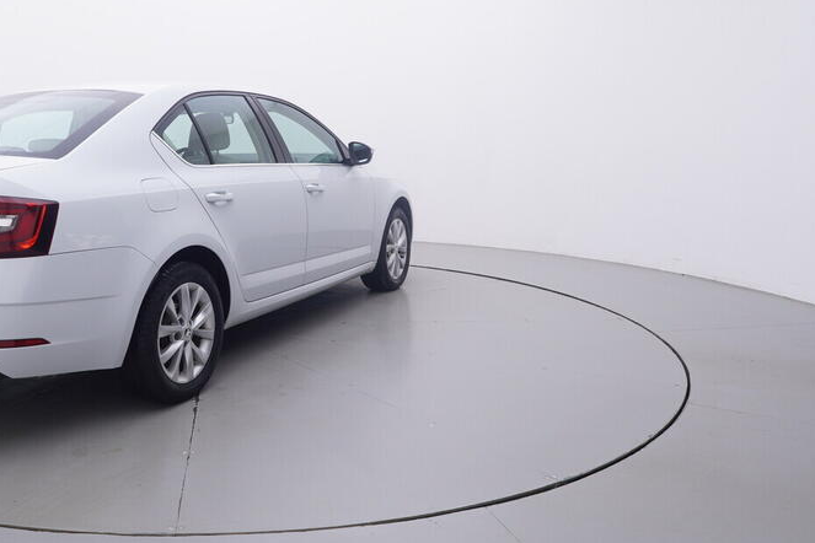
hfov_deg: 52.5
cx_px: 210
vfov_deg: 37.9
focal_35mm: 35
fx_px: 787
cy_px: 220
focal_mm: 15
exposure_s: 1/80
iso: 200
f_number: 5
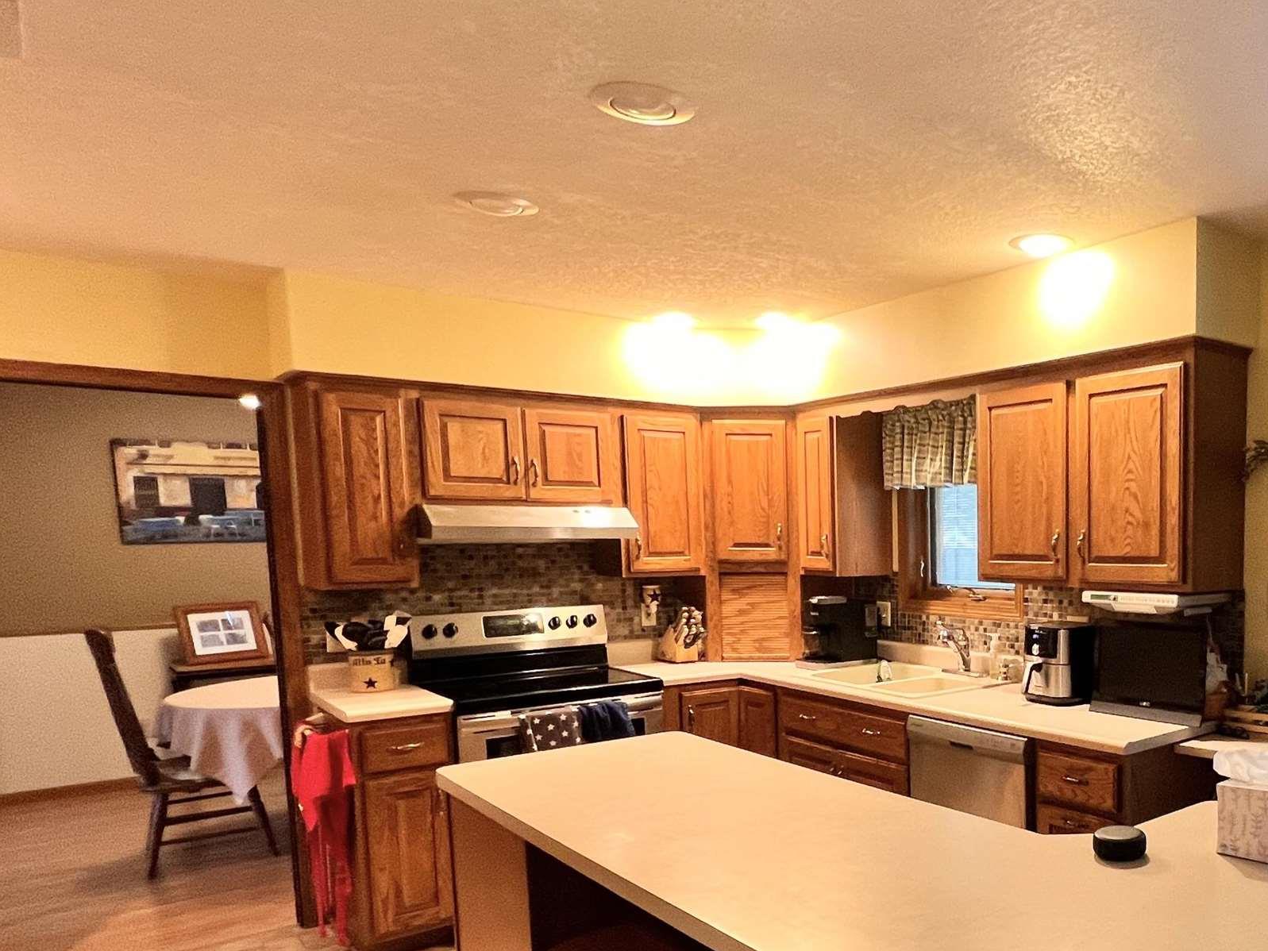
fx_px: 916
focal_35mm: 25
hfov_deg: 61.8
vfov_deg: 53.8
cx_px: 1066
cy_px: 634
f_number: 1.8
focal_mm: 1.57
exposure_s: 1/60
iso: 200
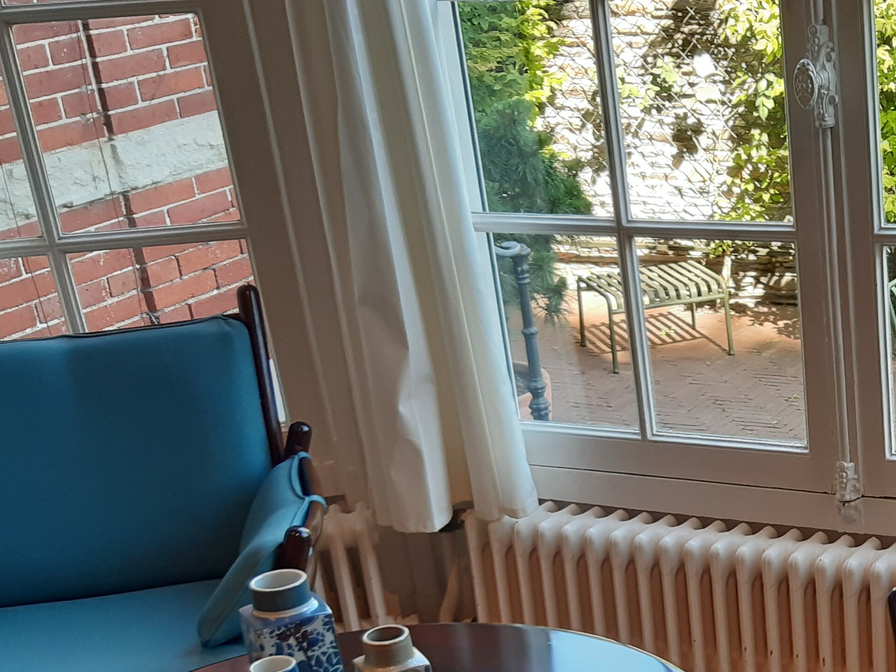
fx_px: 1605
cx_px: 811
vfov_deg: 23.0
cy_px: 625
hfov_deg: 29.8
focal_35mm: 62
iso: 80
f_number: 1.7
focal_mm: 3.92
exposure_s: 1/100
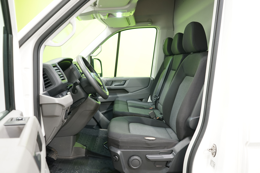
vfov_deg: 46.4
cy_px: 86
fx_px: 202
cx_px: 130
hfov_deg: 65.5
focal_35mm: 28
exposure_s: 1/8
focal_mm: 28
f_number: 5
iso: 800
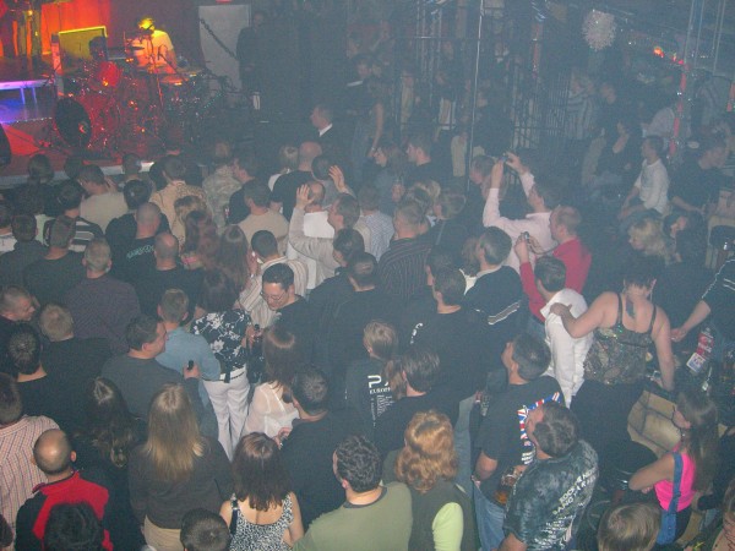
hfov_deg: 49.0
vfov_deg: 37.7
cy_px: 276
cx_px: 368
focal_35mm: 38
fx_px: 807
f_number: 2.8
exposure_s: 1/60
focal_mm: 7.9
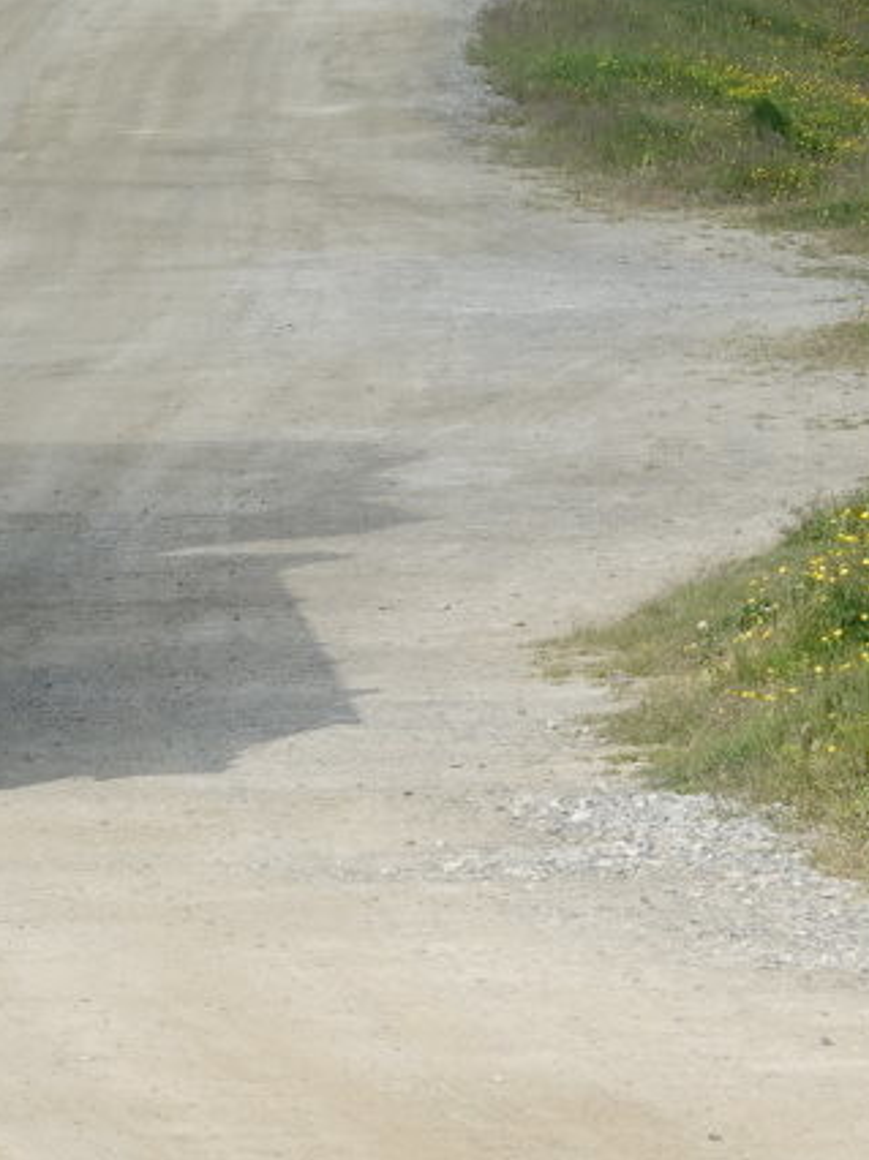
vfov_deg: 5.3
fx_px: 12598
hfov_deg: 3.9
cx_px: -499
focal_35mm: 376
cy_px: -109
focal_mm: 40.37
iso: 125
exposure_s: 1/200
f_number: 6.3
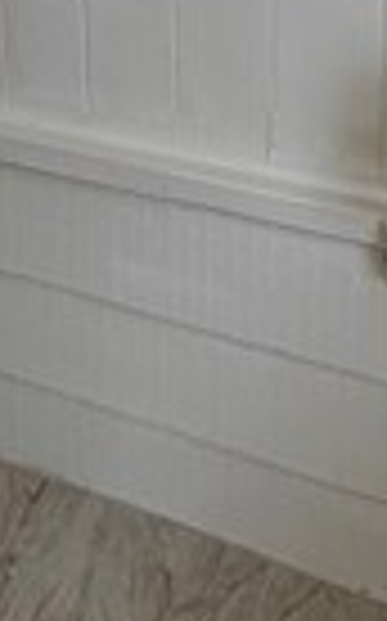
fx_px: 1167
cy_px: -140
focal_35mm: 69
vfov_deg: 26.3
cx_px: -81
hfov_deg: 17.9
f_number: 2.2
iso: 40
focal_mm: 2.22
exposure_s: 1/99
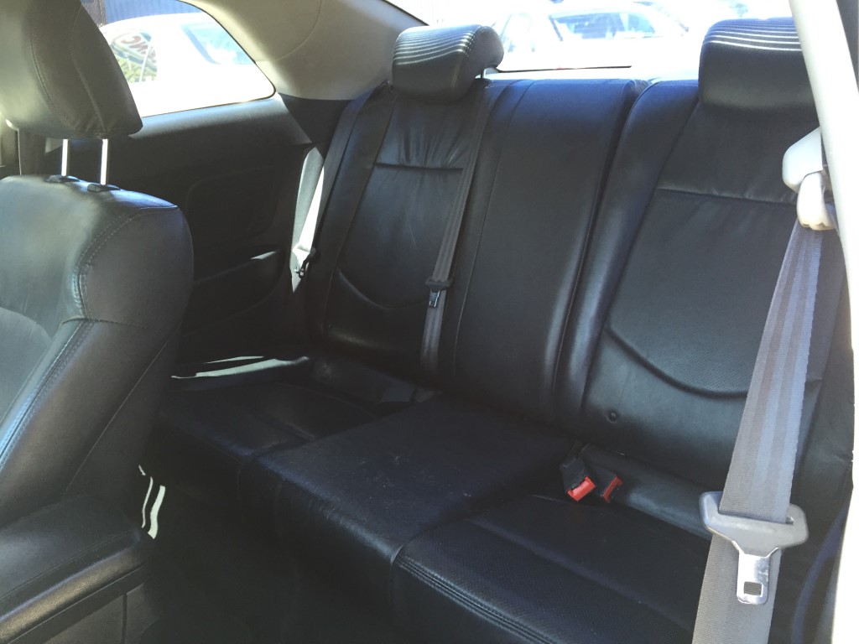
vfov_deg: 48.2
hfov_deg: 61.7
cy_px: 322
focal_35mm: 29
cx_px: 430
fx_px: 720
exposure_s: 1/30
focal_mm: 4.15
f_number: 2.2
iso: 50
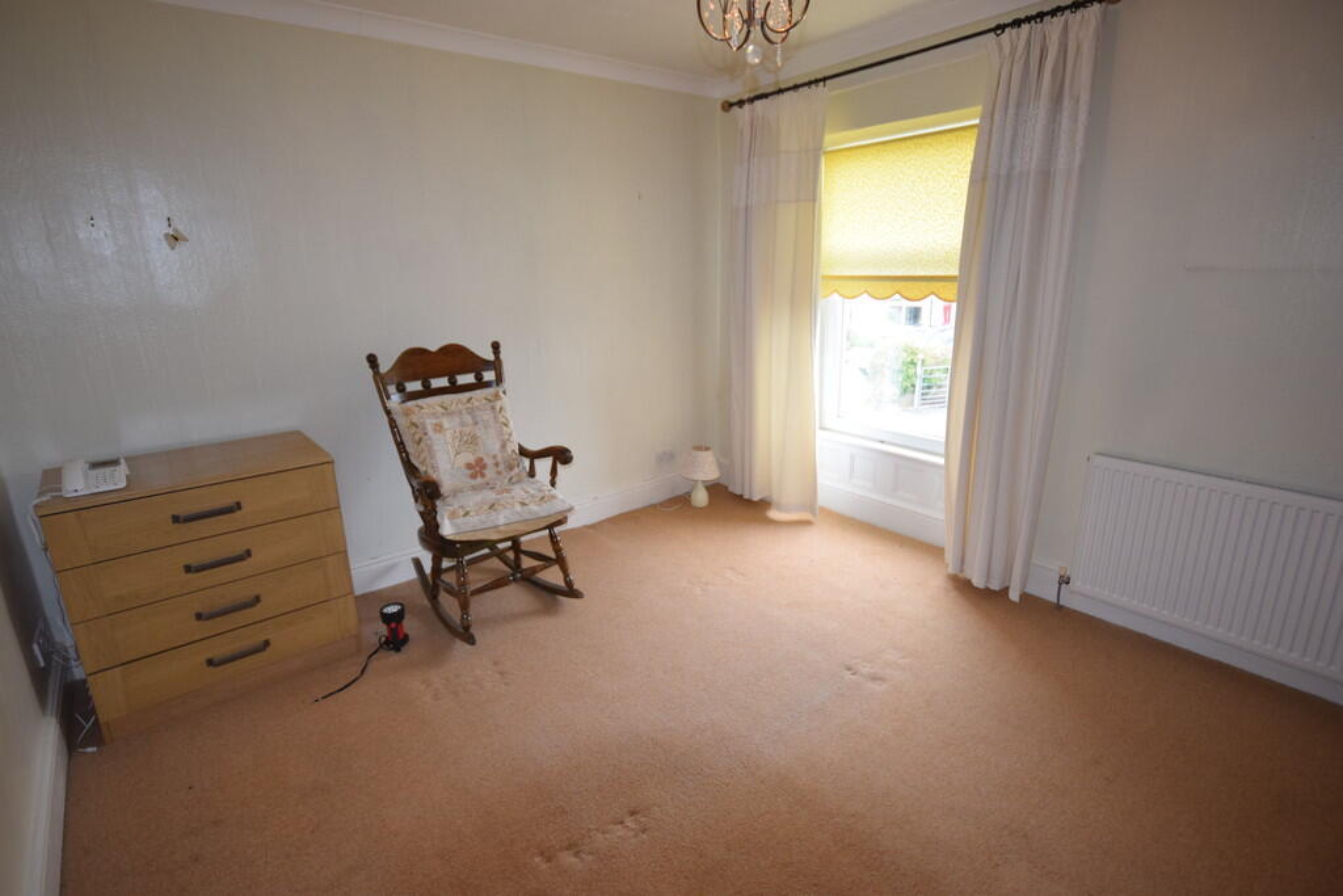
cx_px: 672
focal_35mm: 18
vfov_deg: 67.4
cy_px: 448
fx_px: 672
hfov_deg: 90.0
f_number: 5
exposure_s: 1/100
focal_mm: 12
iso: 800
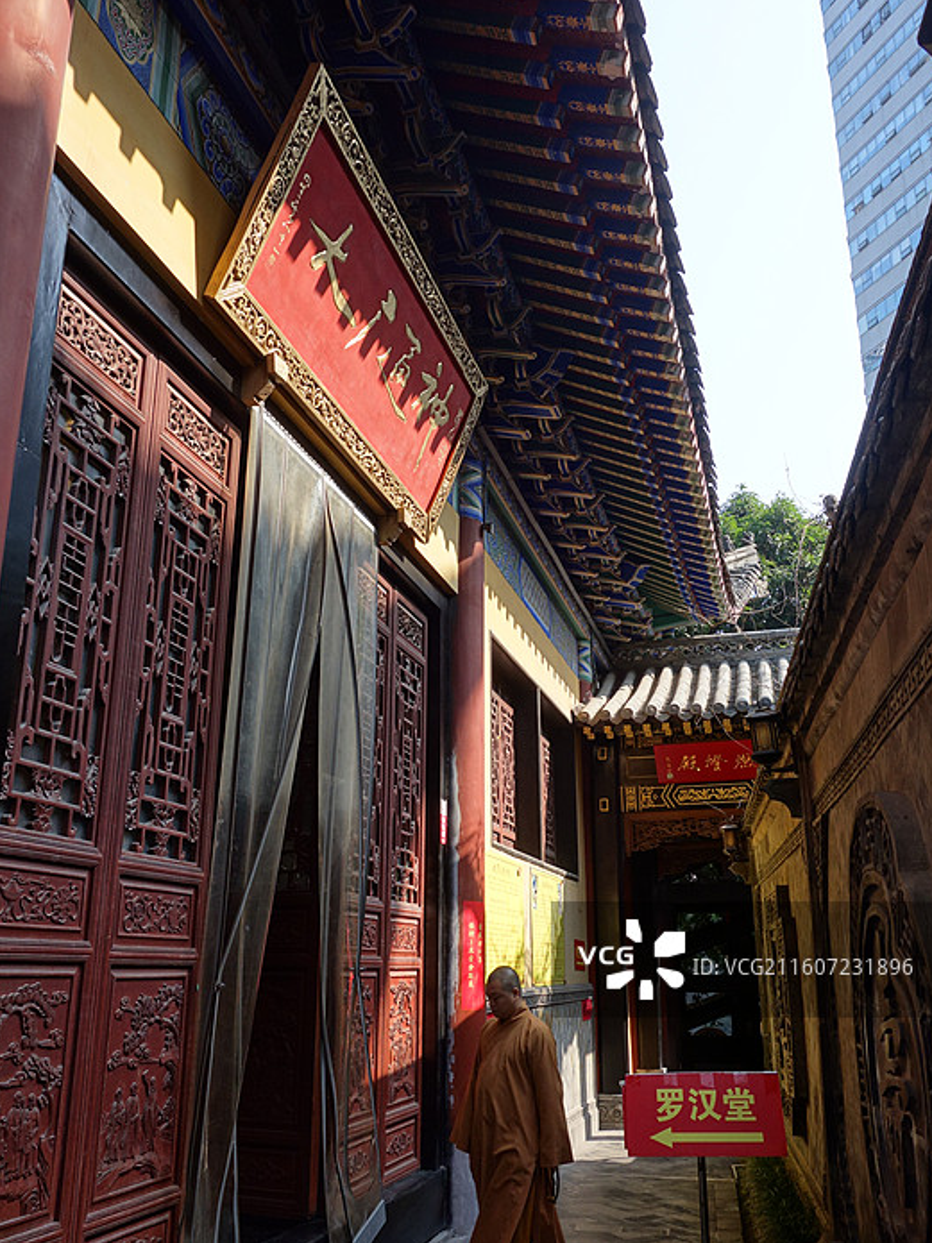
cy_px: 624
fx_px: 1113
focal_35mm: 31
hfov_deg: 45.4
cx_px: 473
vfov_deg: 58.4
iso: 125
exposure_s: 1/100
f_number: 5.6
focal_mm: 10.4
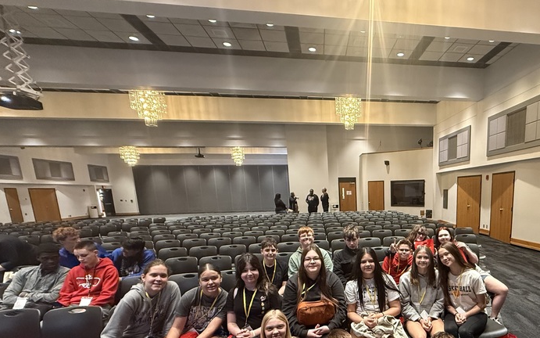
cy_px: 250
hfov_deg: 75.6
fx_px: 324
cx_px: 384
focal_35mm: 22
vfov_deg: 52.8
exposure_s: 1/60
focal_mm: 2.22
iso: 800
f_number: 2.2
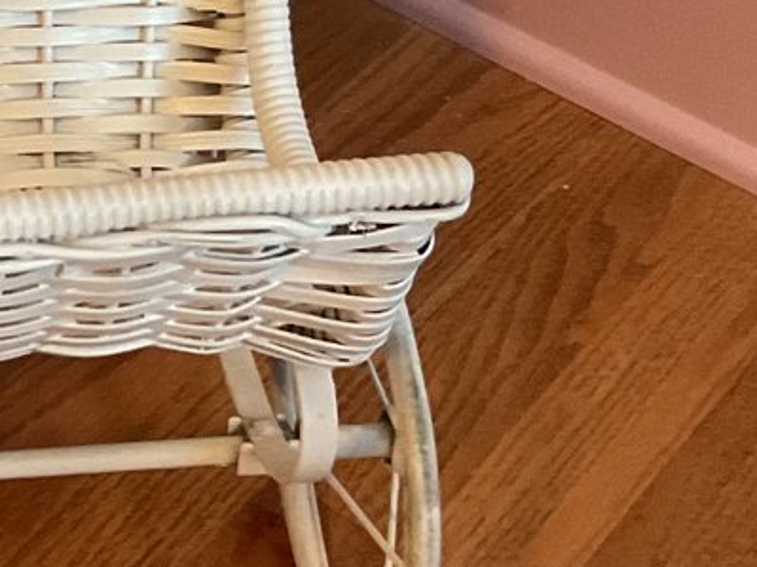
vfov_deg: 13.2
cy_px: -73
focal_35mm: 110
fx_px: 2405
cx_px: -67
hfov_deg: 17.3
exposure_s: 1/60
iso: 250
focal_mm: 3
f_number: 1.8
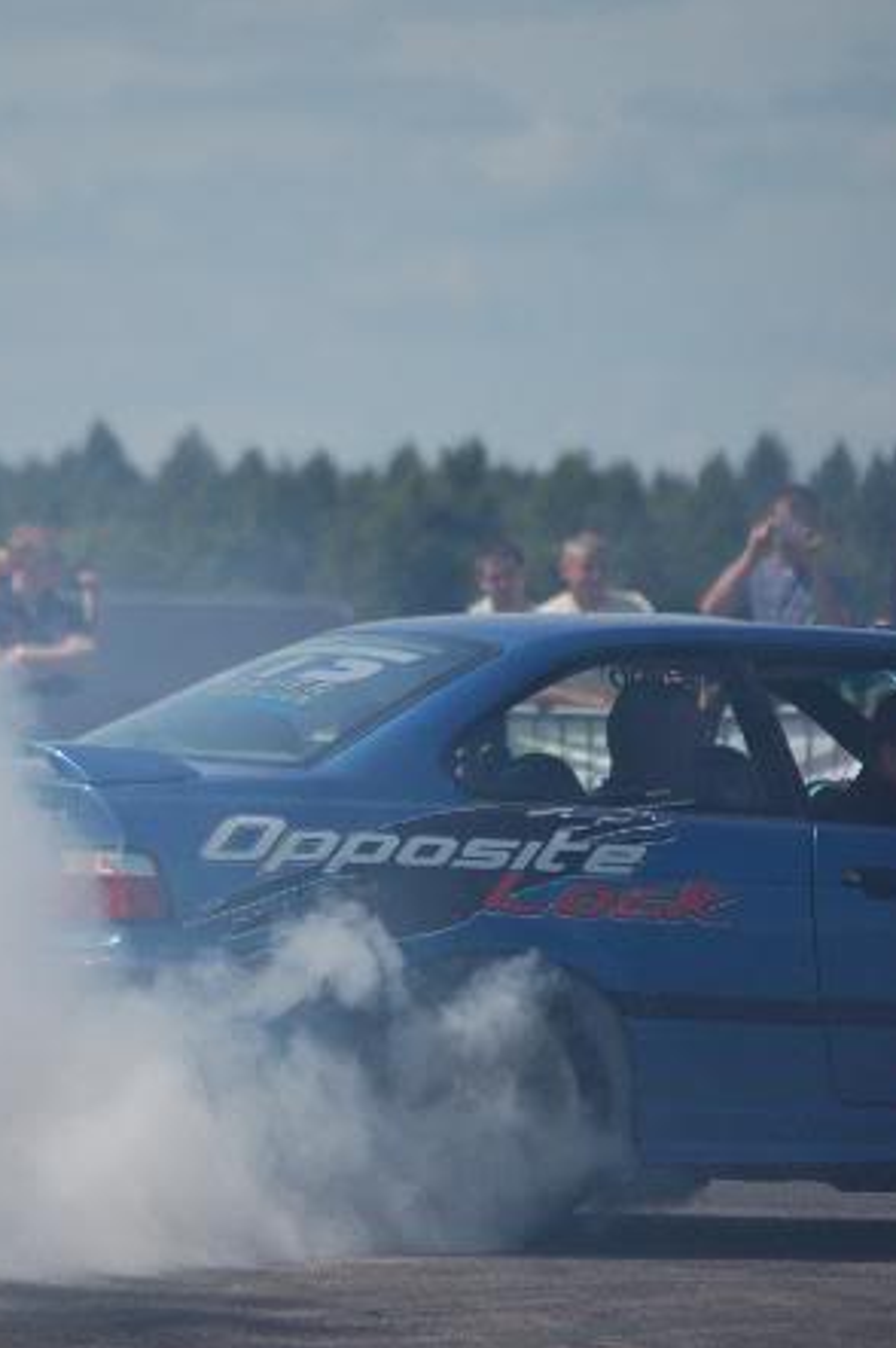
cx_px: 204
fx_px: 16072
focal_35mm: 430
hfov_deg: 3.2
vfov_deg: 4.8
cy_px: 723
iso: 360
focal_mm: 165
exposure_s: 1/1000
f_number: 5.3
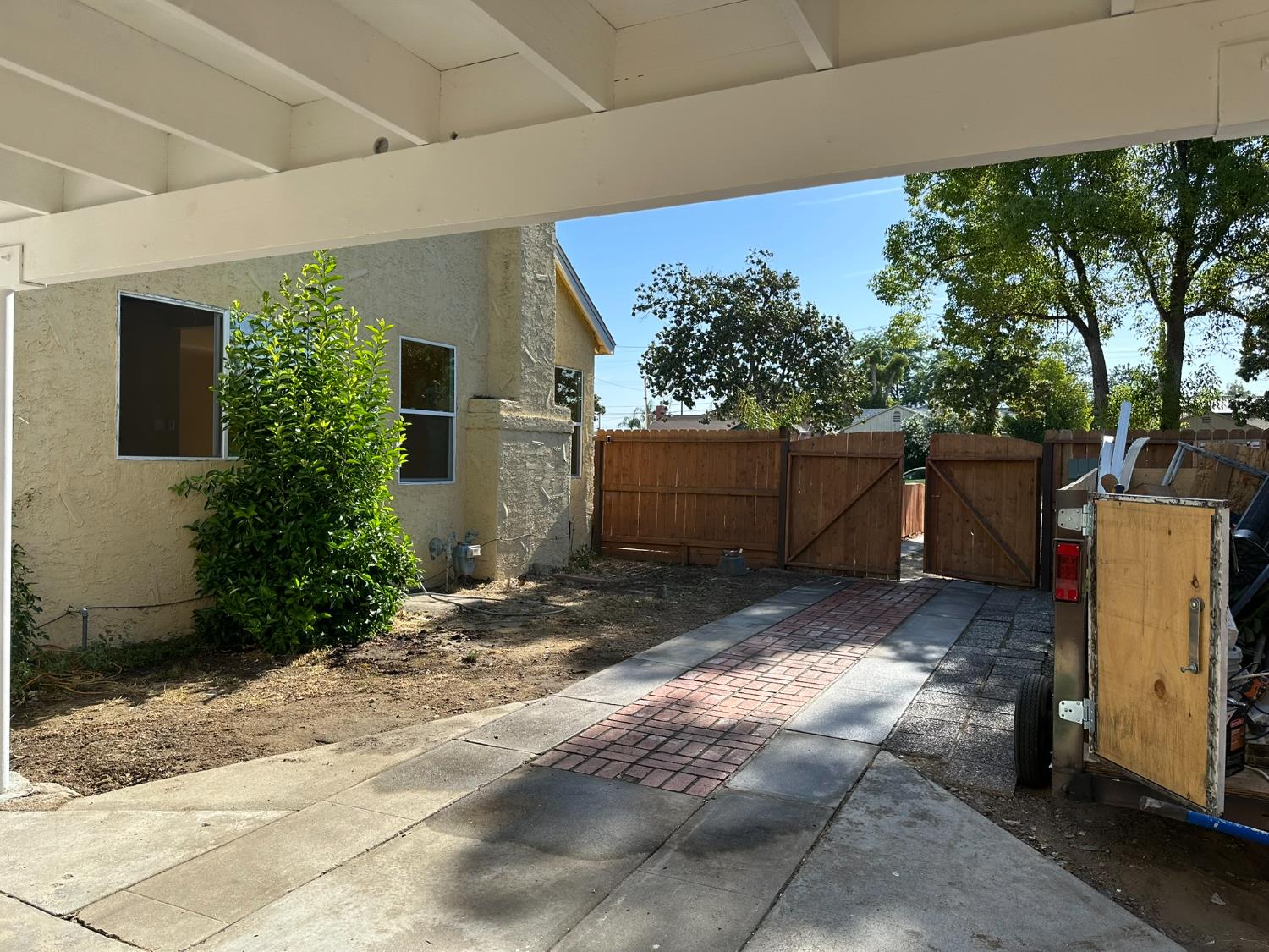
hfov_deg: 71.6
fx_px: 880
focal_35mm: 24
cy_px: 476
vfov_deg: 56.8
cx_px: 634
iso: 80
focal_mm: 6.86
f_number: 1.78
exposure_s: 1/2410
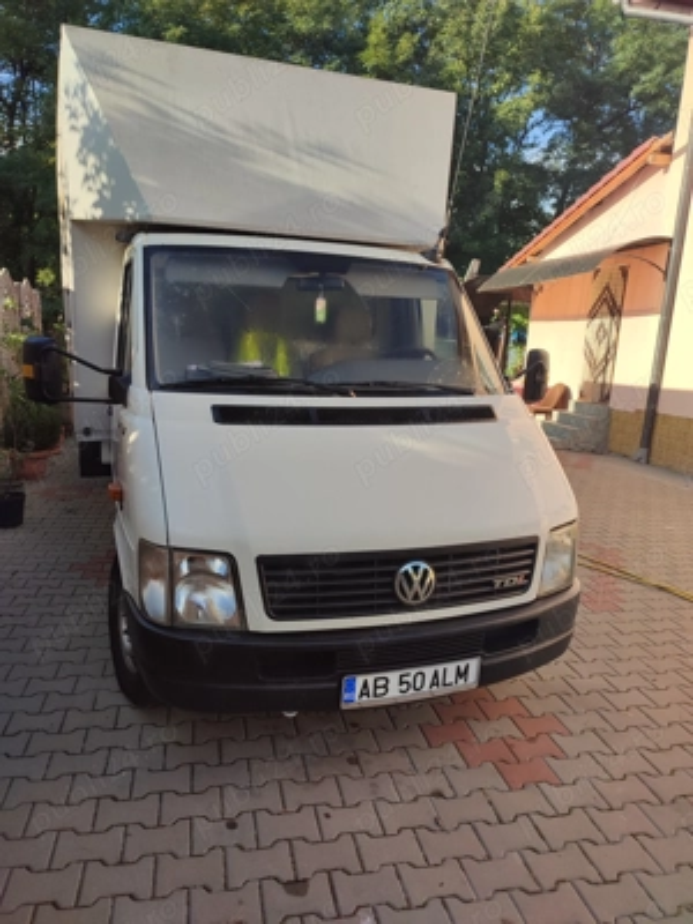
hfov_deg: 54.9
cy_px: 462
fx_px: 667
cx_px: 346
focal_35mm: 25
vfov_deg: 69.4
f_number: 1.9
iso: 50
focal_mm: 6.04
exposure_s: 1/632
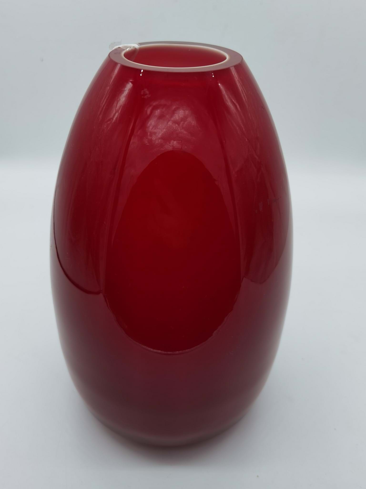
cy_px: 244
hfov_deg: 51.4
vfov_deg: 65.3
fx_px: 381
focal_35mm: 27
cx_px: 183
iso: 50
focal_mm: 6.71
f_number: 1.9
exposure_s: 1/682
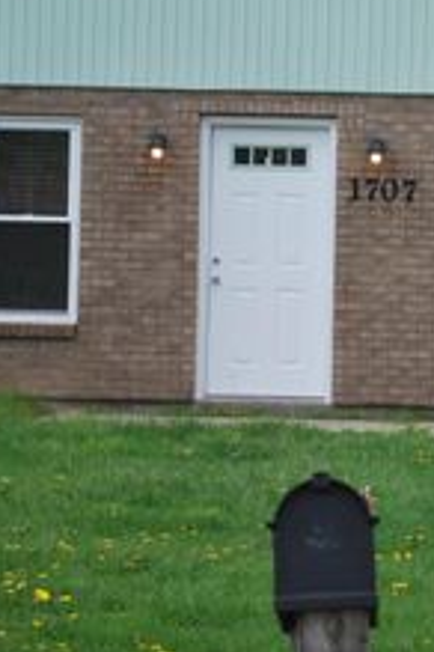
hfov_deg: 8.3
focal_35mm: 165
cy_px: 213
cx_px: 490
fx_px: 2984
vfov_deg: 12.4
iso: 100
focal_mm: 48
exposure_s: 1/160
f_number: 6.3
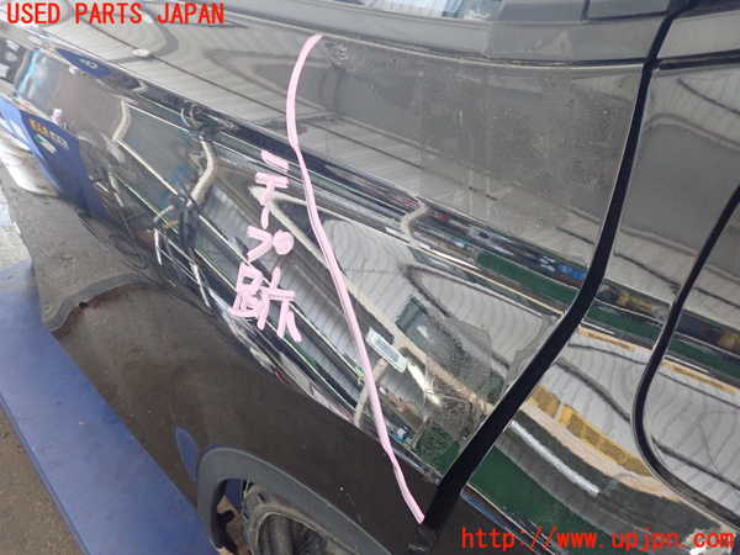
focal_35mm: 30
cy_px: 278
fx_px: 641
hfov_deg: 60.0
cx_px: 370
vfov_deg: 46.8
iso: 800
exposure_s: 1/100
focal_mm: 5.5
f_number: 2.3
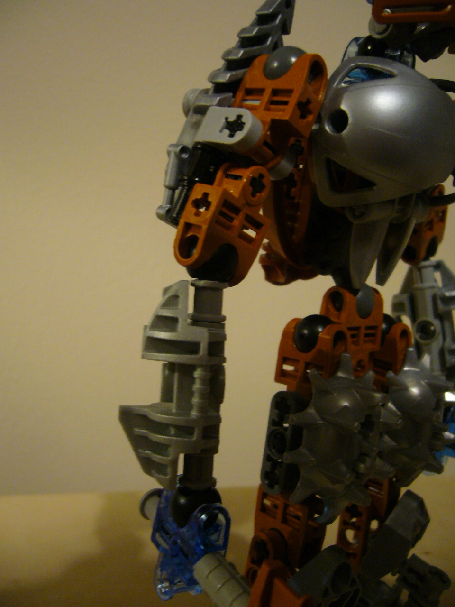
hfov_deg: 40.7
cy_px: 304
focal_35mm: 35
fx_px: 613
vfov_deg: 52.6
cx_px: 228
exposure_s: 1/6
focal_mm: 5.8
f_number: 2.8
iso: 200
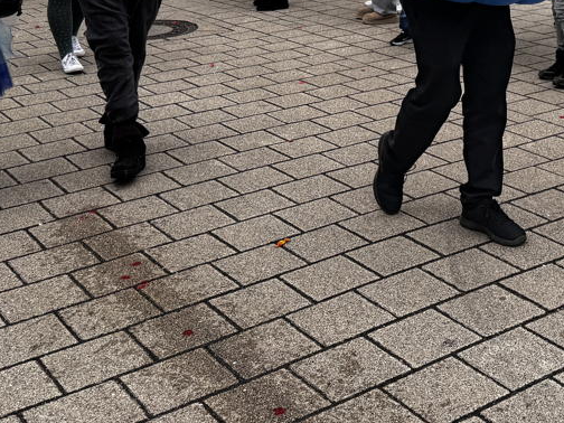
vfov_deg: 22.8
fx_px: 994
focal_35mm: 61
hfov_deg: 31.0
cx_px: 442
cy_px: -25
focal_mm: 6.76
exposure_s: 1/379
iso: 80
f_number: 1.78
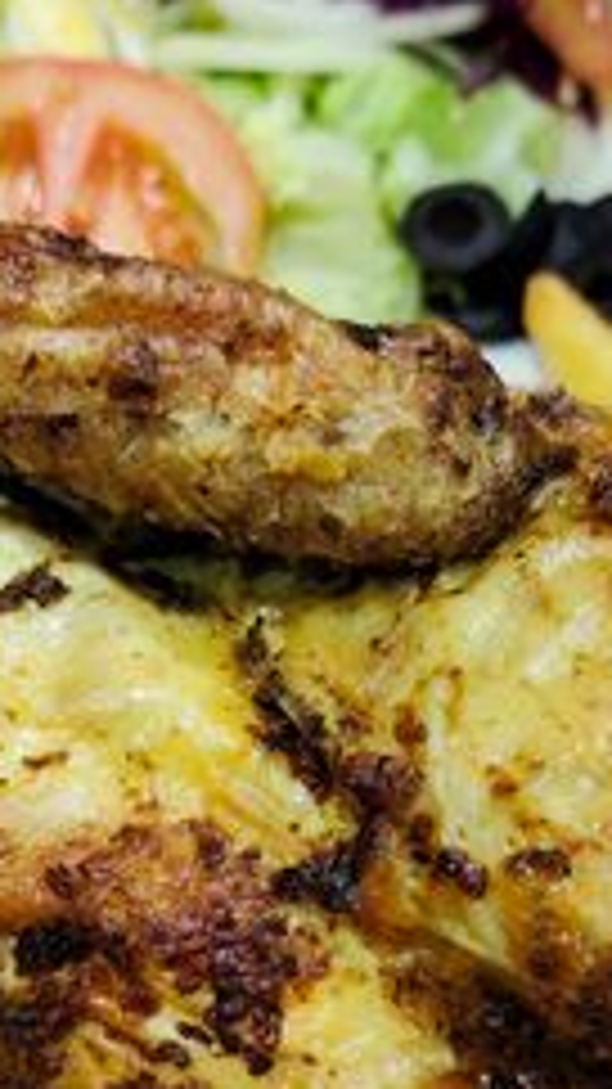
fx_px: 1386
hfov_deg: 24.9
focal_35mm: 48
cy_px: 774
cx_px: 324
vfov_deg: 42.0
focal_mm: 5.42
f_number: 1.89
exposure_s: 1/50
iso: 505
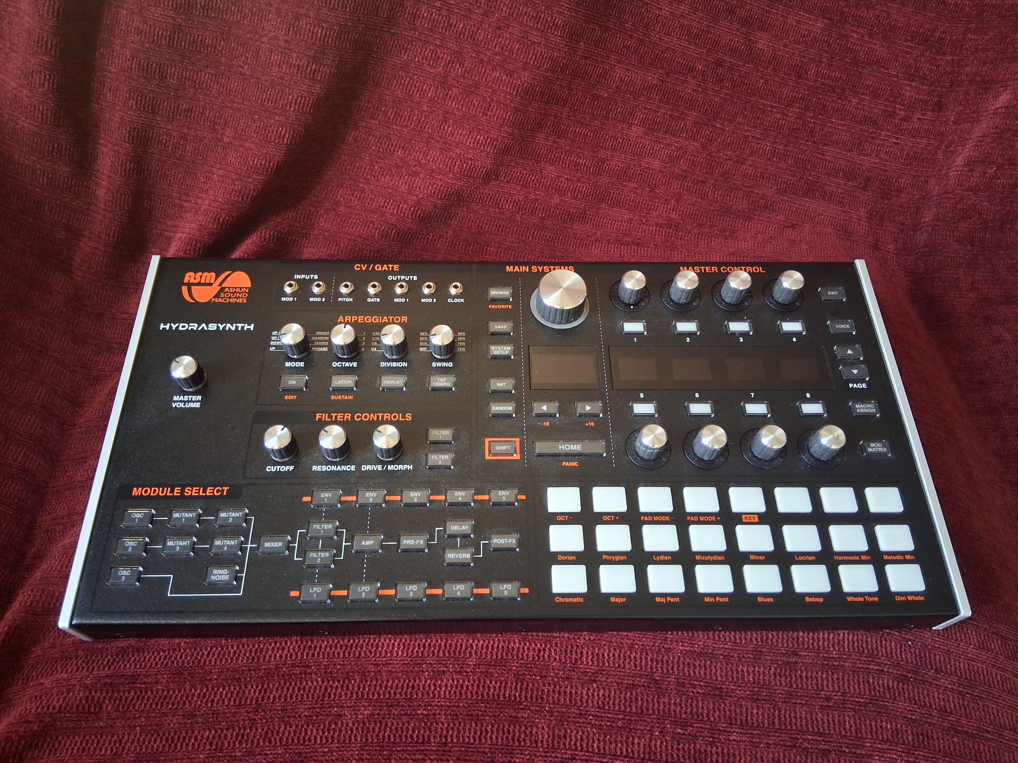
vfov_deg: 53.1
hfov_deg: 67.3
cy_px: 382
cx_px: 509
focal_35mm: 26
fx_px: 765
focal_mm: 3.98
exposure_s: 1/33
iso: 400
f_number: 1.8
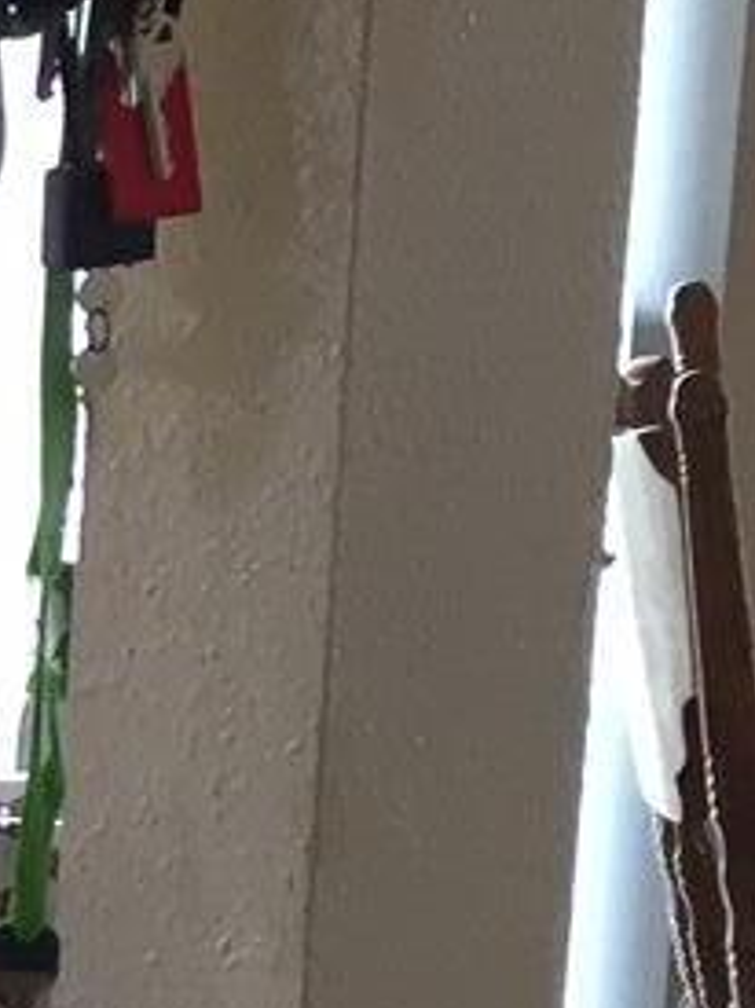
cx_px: -1484
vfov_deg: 11.3
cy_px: 1089
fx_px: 5006
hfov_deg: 7.6
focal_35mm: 172
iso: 80
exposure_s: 1/30
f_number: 2.2
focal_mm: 4.15
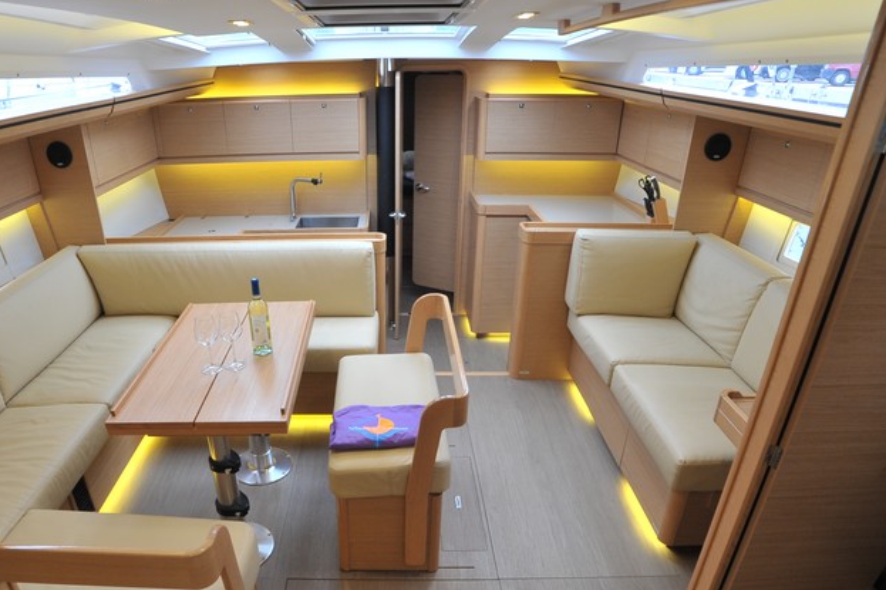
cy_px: 372
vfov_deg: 54.4
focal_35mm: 23
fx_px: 566
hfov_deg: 75.7
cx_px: 381
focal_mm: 14
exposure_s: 1/60
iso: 800
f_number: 5.6
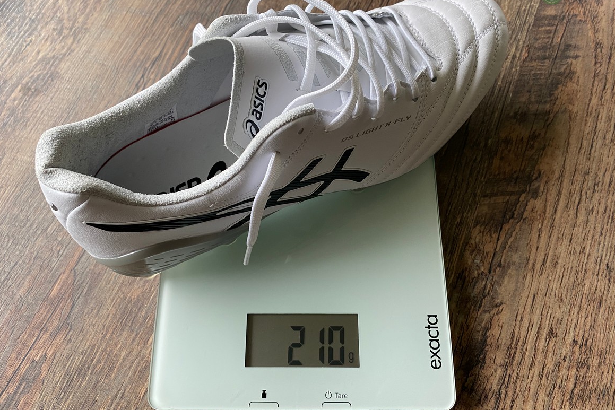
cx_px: 314
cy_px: 220
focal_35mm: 28
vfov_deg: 46.4
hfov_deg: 65.5
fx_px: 478
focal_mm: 4.25
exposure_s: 1/87
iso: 125
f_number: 1.8
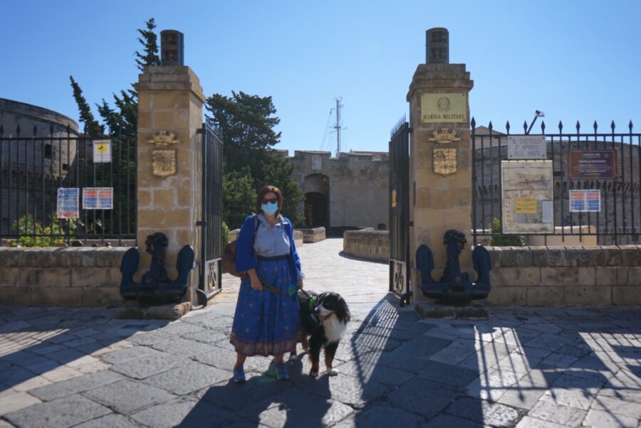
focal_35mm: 29
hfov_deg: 63.6
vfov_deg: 45.1
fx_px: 517
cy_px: 214
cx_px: 320
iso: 100
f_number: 5.6
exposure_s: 1/640
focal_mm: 29
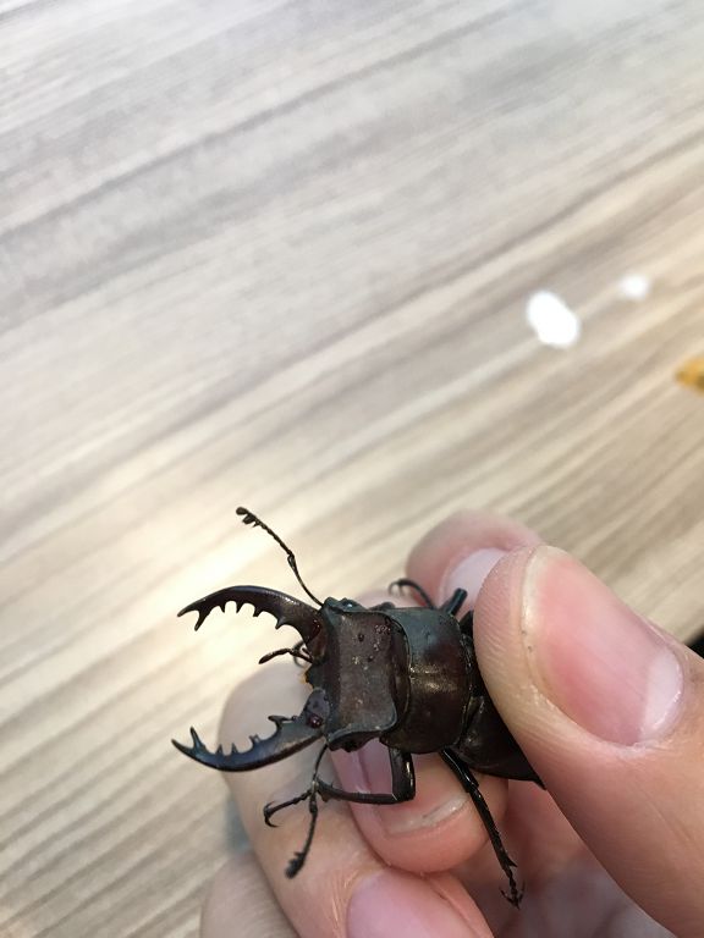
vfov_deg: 61.7
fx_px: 786
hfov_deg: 48.2
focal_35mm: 29
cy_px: 469
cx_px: 352
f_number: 2.2
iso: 200
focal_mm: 4.15
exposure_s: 1/30
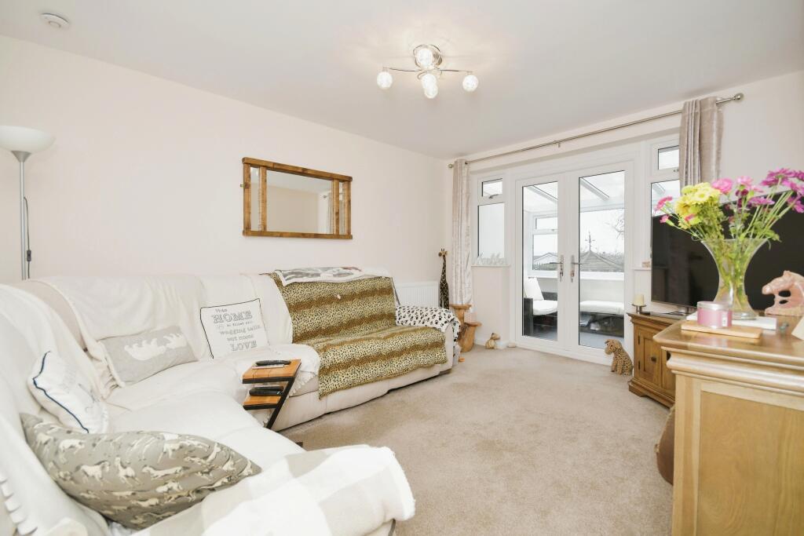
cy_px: 268
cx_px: 402
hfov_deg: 100.4
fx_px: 335
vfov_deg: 77.3
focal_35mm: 15
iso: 400
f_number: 8
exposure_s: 1/60
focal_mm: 10
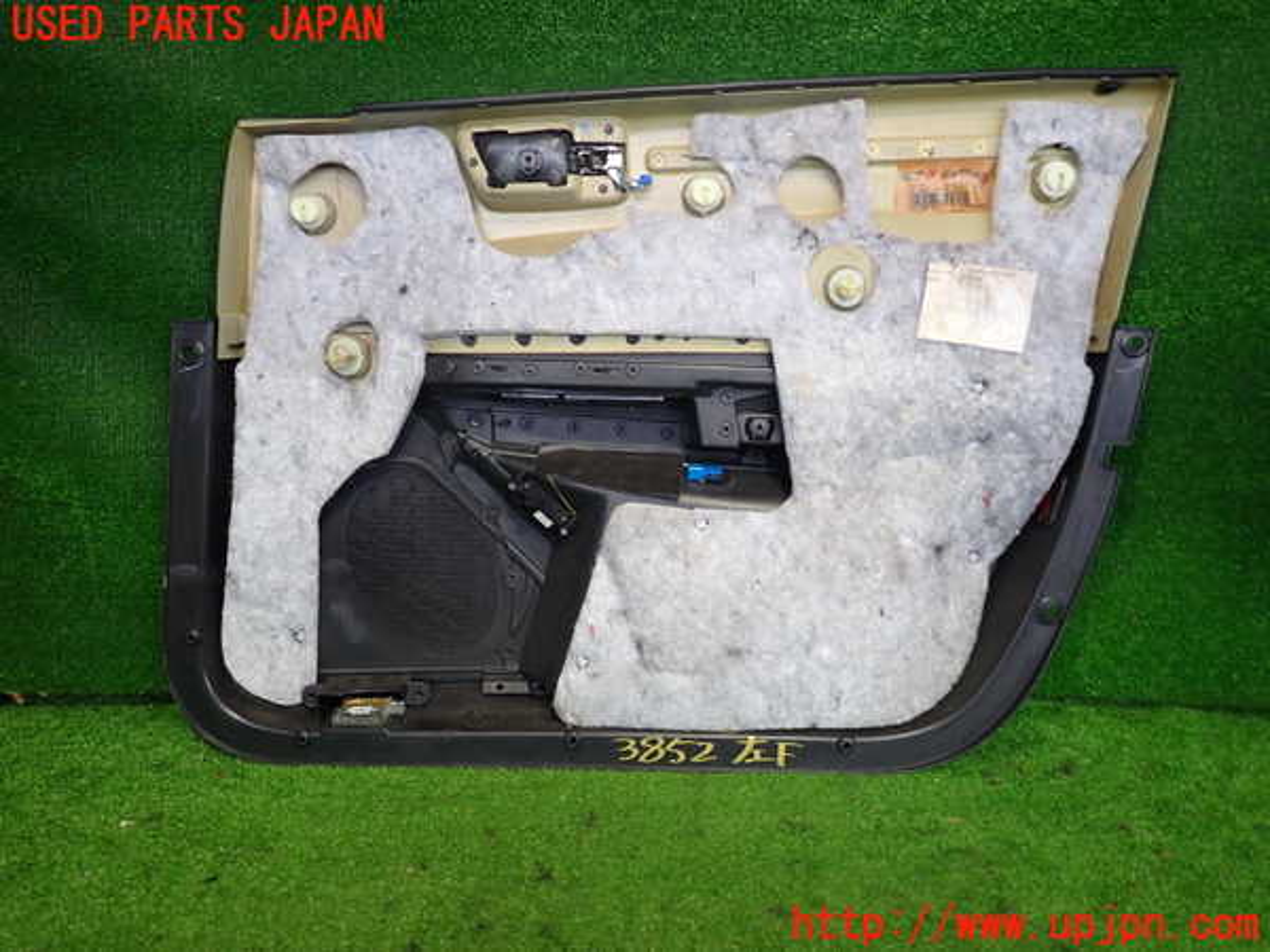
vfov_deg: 54.9
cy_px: 476
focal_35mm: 25
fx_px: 917
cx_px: 635
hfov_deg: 69.4
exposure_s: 1/30
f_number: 2
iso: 200
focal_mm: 4.5
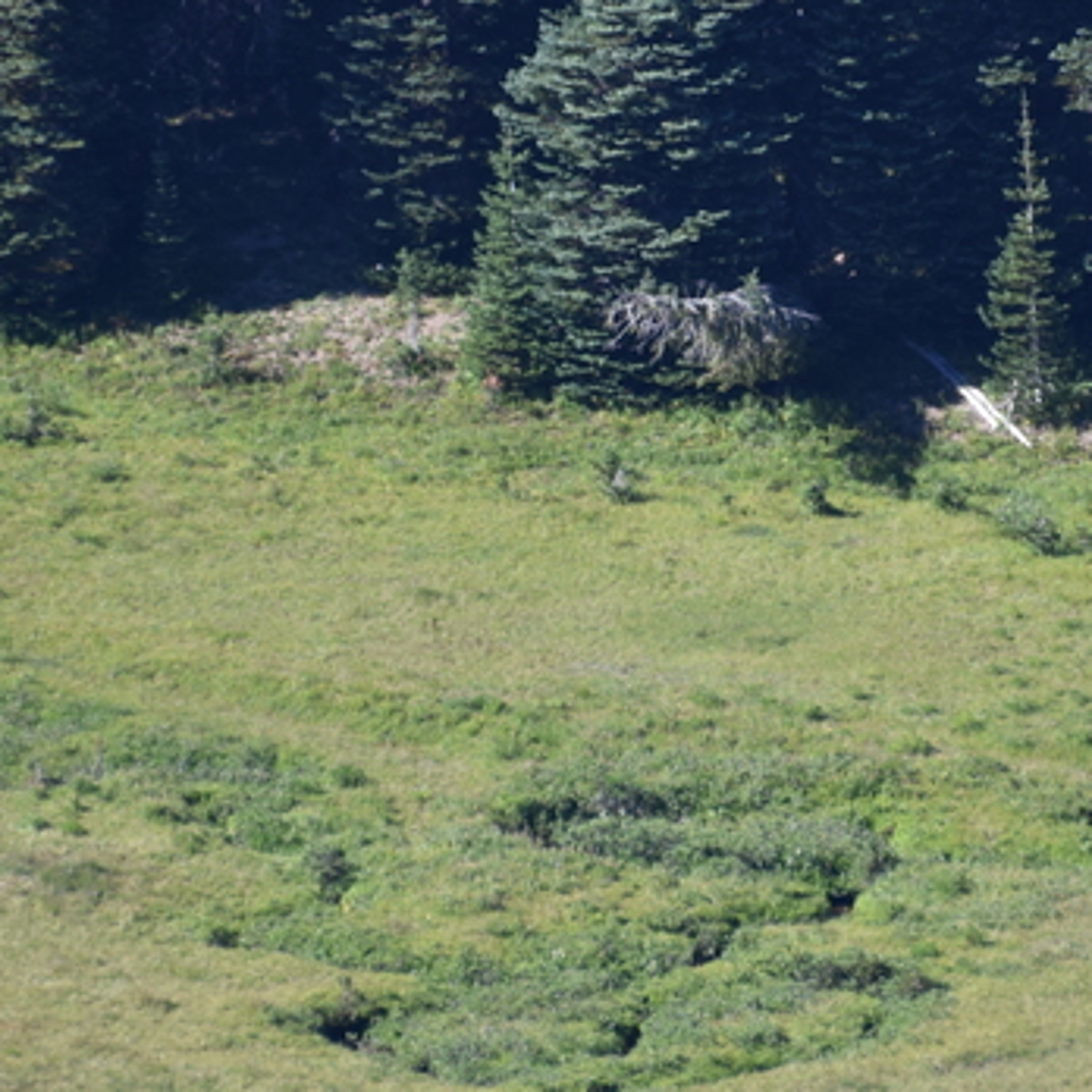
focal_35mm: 939
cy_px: 490
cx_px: 744
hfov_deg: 1.9
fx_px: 33513
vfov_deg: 1.9
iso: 280
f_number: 5.6
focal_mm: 300
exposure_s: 1/640
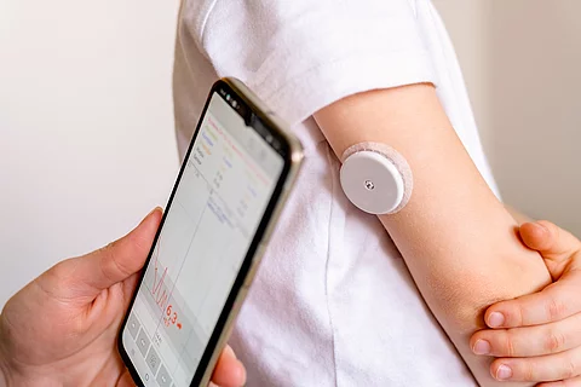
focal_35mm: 53
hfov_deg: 37.5
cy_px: 194
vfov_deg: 25.5
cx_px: 290
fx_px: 855
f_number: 2.2
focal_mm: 35
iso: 400
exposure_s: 1/160
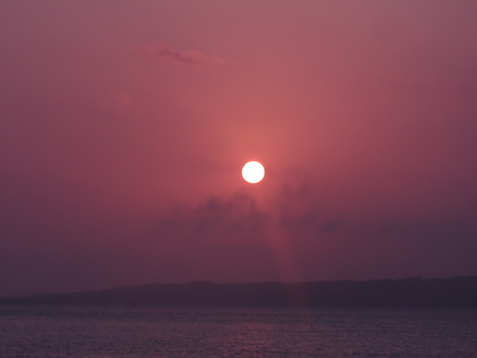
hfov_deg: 11.6
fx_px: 2343
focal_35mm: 170
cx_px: 238
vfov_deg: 8.7
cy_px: 179
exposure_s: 1/800
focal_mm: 30.5
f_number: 5.2
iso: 100
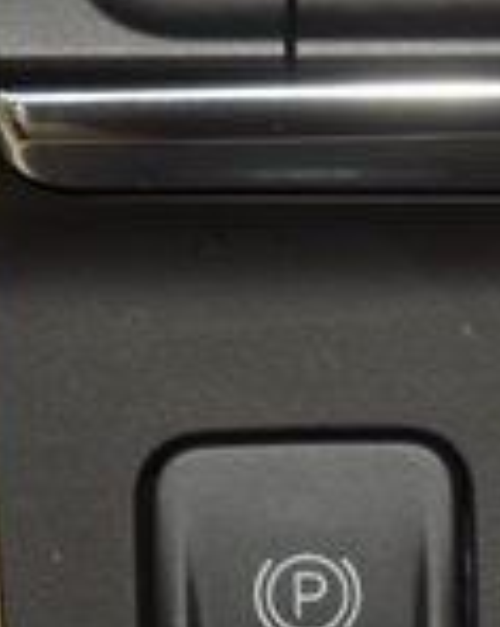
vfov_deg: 4.5
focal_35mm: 426
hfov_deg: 3.6
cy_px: 290
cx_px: 911
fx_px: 7896
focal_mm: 70
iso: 100
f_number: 8
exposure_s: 1/125
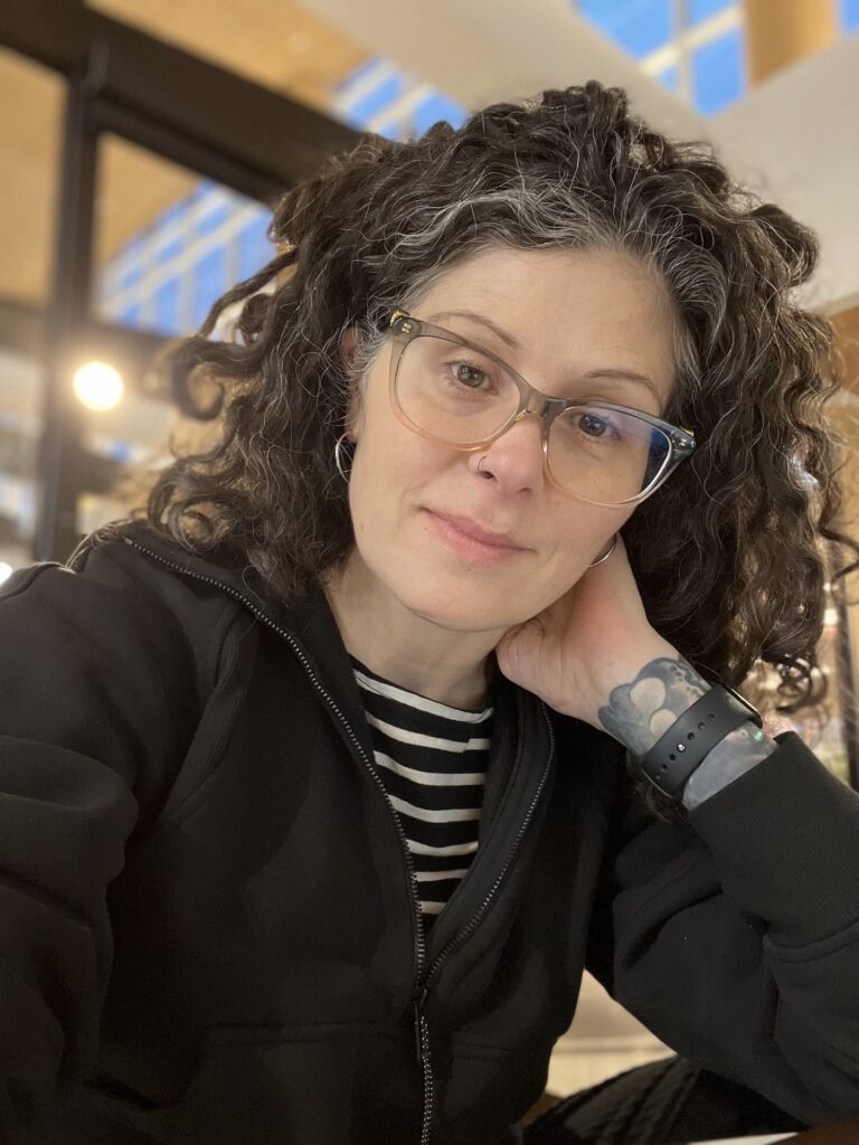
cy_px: 572
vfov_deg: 60.0
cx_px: 430
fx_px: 993
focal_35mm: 30
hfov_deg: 46.8
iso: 320
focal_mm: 2.71
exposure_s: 1/30
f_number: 2.2
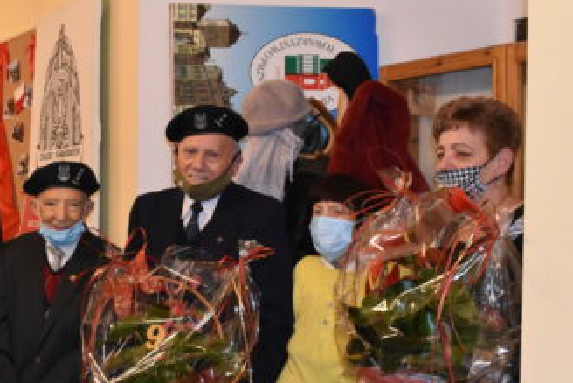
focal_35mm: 72
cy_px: 245
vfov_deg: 18.9
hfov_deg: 27.5
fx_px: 1146
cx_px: 115
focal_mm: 25
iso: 4000
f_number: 7.1
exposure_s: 1/60
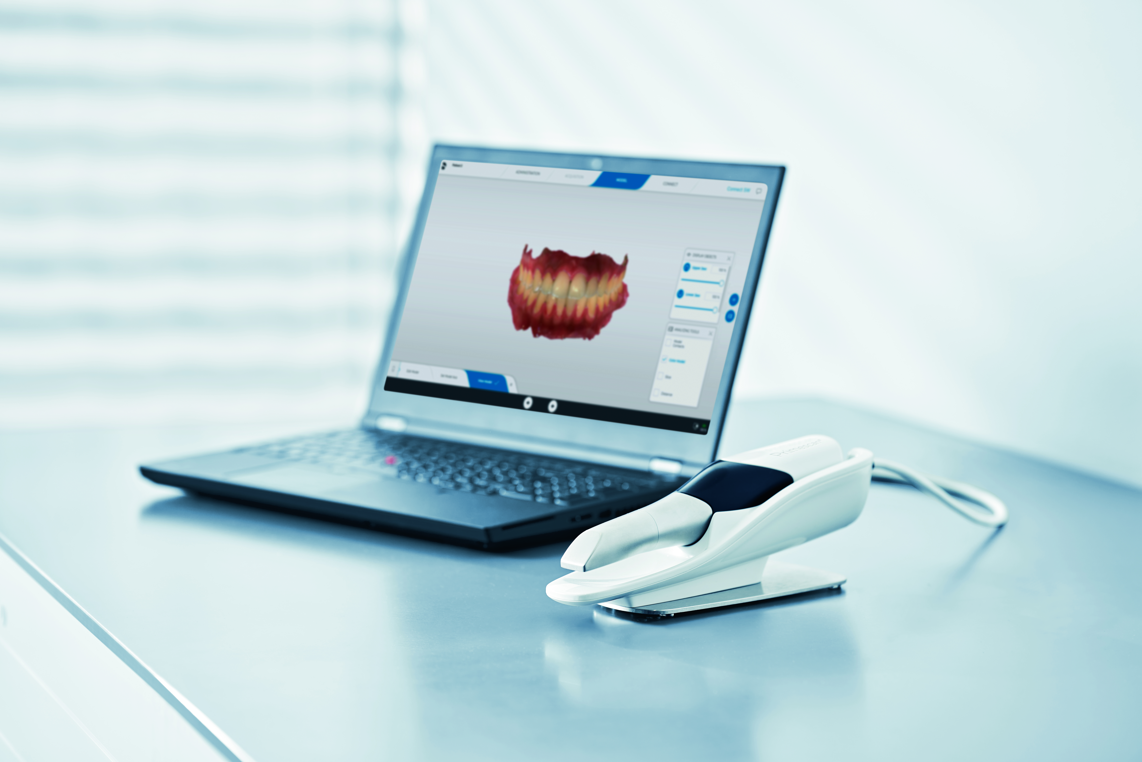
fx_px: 2696
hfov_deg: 23.9
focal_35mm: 85
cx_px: 571
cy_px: 381
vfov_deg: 16.1
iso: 125
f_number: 2.8
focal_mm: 85
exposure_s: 1/100
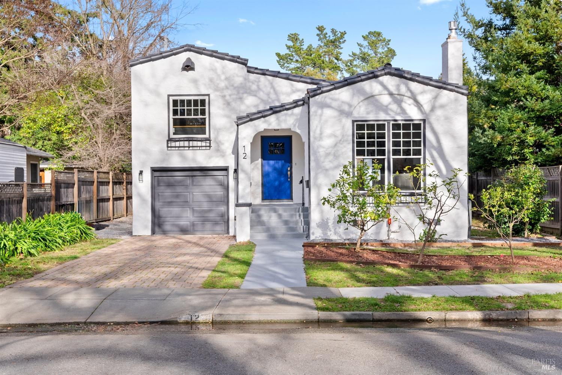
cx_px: 281
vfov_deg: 29.2
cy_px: 188
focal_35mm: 46
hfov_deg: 42.7
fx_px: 718
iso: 250
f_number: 8
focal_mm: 46
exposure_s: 1/125
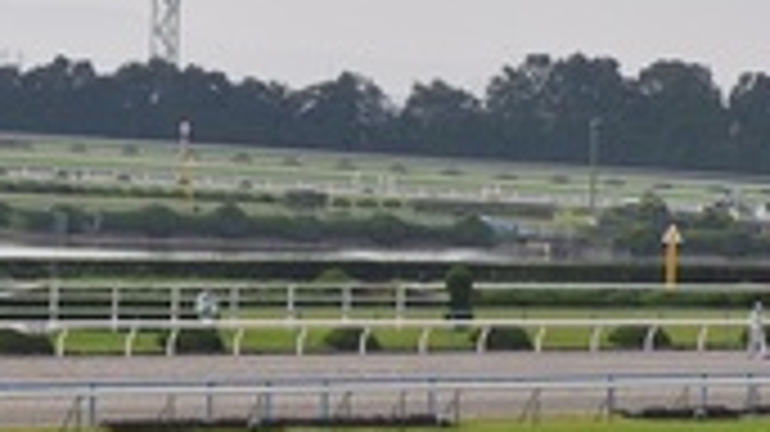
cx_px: 158
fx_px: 5245
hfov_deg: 8.4
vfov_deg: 4.7
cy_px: -11
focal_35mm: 257
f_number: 8
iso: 400
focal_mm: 70
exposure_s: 1/1000
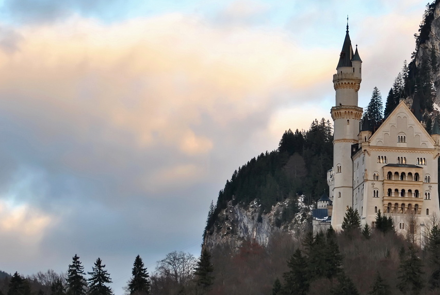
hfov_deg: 8.8
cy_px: 154
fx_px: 2861
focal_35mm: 234
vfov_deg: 5.9
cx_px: 343
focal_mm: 95
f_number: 4.5
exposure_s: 1/125
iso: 125
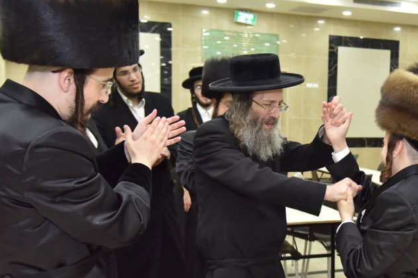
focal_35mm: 50
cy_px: 187
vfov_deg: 26.8
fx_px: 580
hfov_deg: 38.9
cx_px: 296
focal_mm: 31
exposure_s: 1/250
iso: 1600
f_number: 4
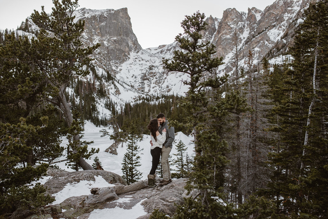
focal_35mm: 35
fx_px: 319
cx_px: 164
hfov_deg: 54.4
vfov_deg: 37.9
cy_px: 110
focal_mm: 35
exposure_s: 1/500
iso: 500
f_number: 2.8
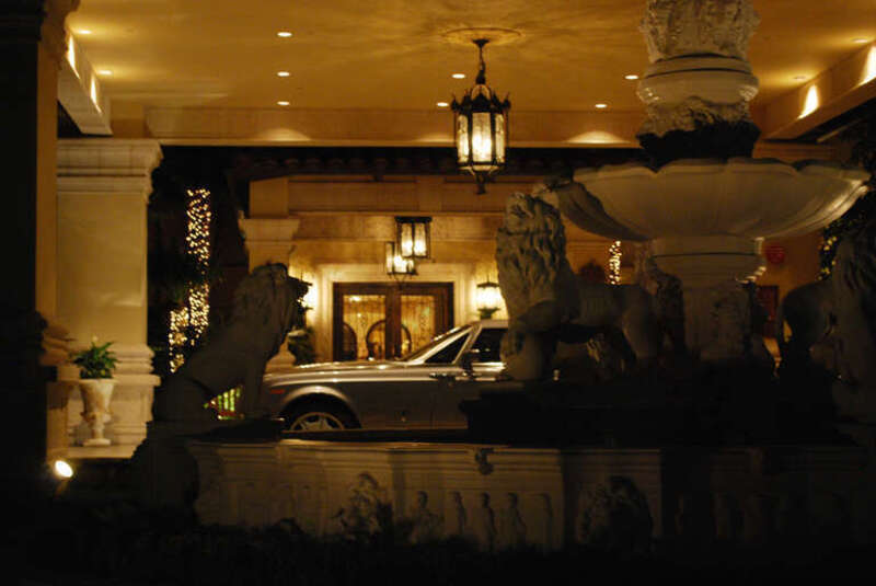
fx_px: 1534
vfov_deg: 21.6
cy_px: 293
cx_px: 438
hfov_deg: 31.9
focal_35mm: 63
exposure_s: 1/5
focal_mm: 42
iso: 800
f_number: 5.3
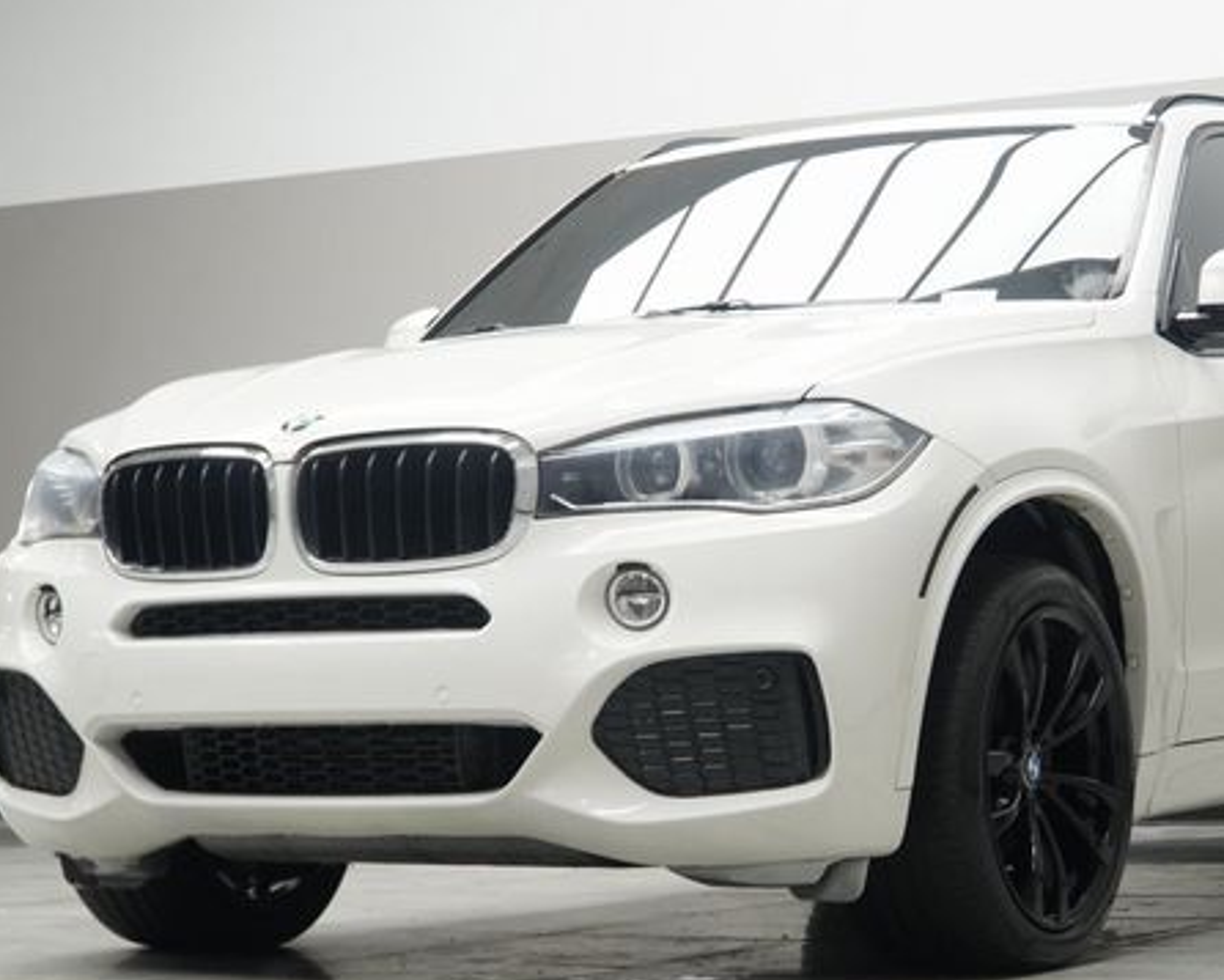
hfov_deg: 20.5
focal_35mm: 93
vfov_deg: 16.5
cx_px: 801
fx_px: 3370
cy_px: 550
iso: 800
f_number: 5.6
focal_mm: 46
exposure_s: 1/60
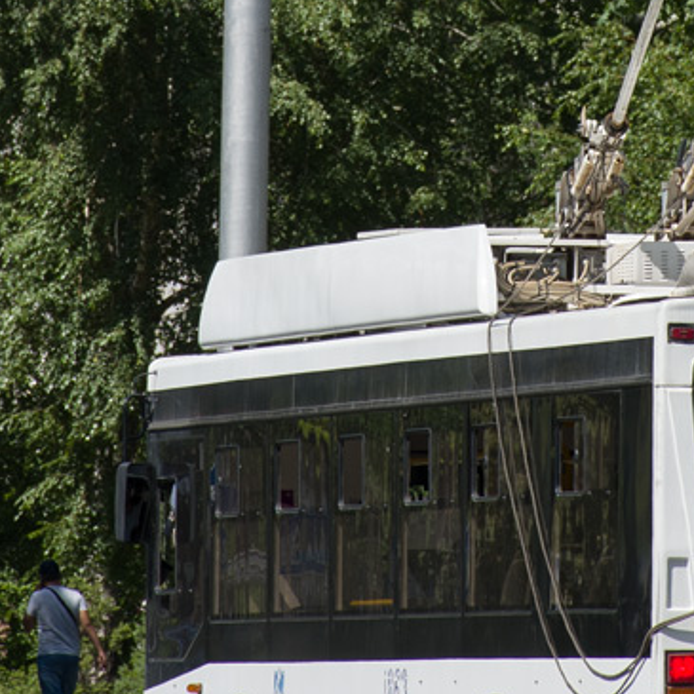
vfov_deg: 3.7
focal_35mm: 470
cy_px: 230
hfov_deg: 3.7
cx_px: 700
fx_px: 10661
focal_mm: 112
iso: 100
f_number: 8
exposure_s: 1/320
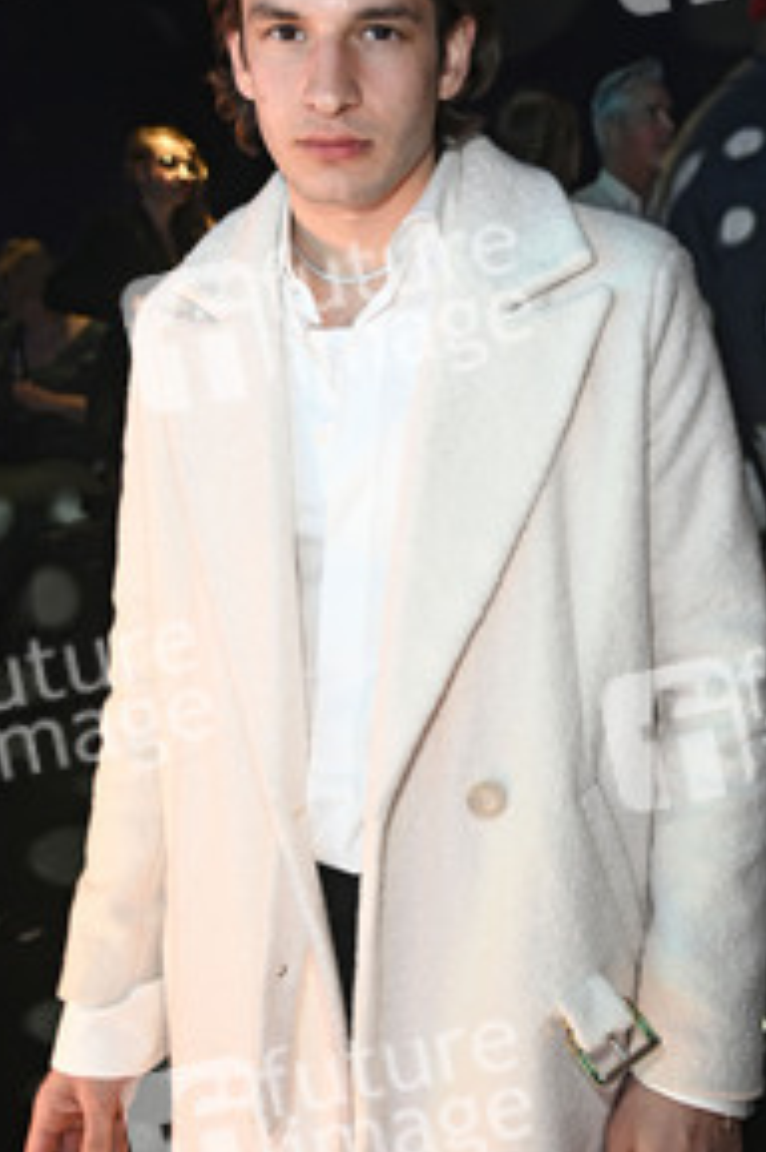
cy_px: 518
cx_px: 443
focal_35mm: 47
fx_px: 1504
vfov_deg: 41.9
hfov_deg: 28.5
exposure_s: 1/20
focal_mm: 34
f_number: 5.6
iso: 2000
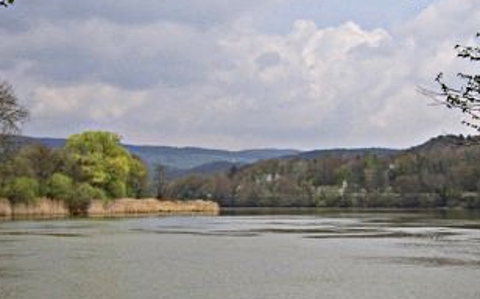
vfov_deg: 17.3
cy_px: 209
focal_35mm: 75
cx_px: 315
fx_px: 980
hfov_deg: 27.4
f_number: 4.7
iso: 50
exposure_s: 1/500
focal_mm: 5.6
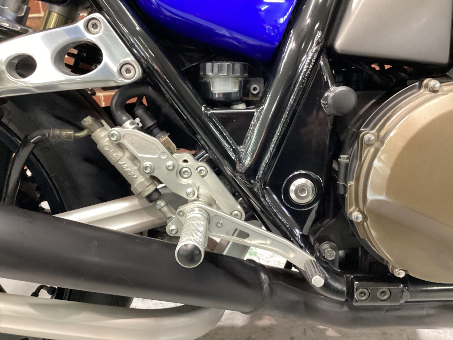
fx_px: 406
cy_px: 170
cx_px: 226
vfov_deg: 45.4
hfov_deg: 58.4
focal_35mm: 31
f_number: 2.4
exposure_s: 1/30
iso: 400
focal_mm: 3.3
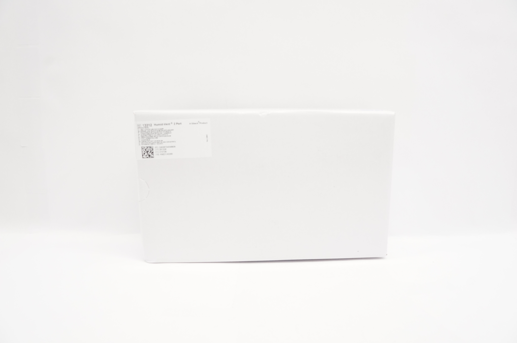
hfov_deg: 67.4
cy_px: 172
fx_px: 387
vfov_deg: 47.8
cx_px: 258
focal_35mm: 27
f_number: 8
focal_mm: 18
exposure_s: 1/50
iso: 800
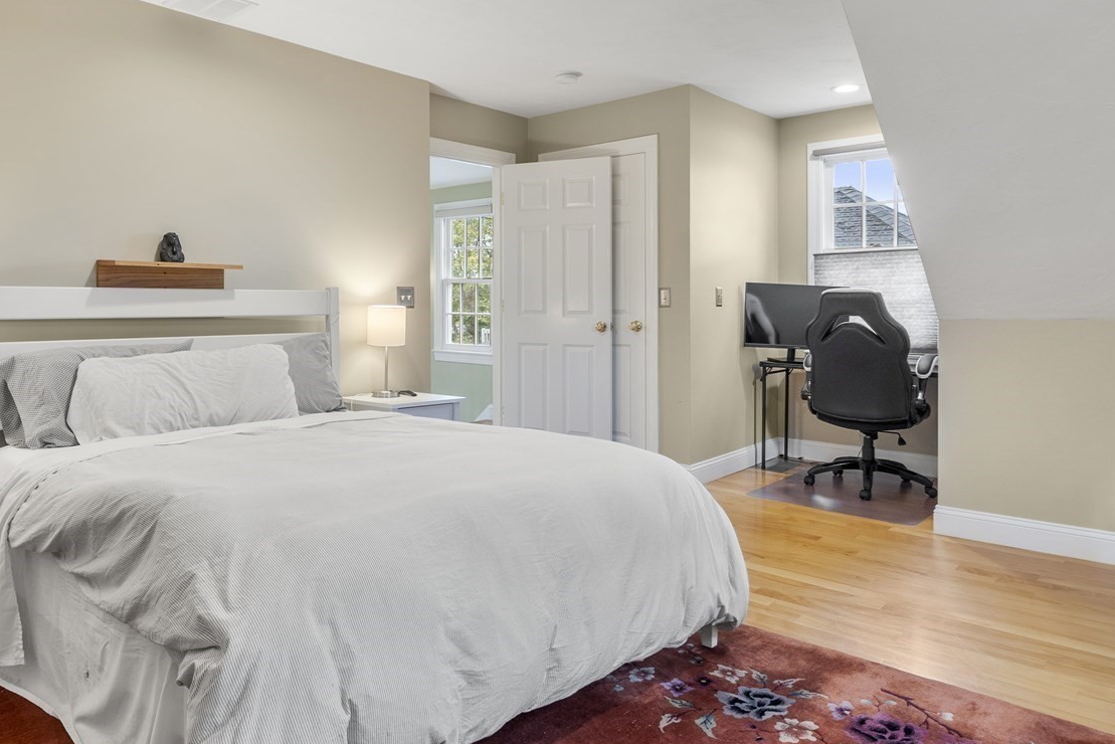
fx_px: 743
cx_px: 494
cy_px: 347
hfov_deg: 73.5
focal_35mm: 24
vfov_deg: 53.1
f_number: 7.1
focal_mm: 13
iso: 320
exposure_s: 1/4
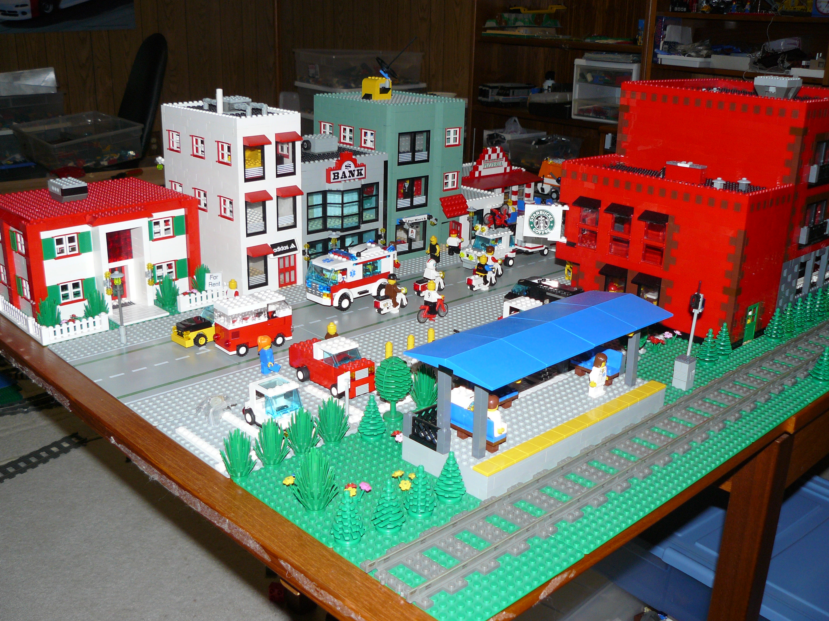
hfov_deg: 51.4
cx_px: 414
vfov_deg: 39.7
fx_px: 862
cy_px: 310
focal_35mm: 36
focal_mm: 6
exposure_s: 1/25
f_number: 2.8
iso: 100
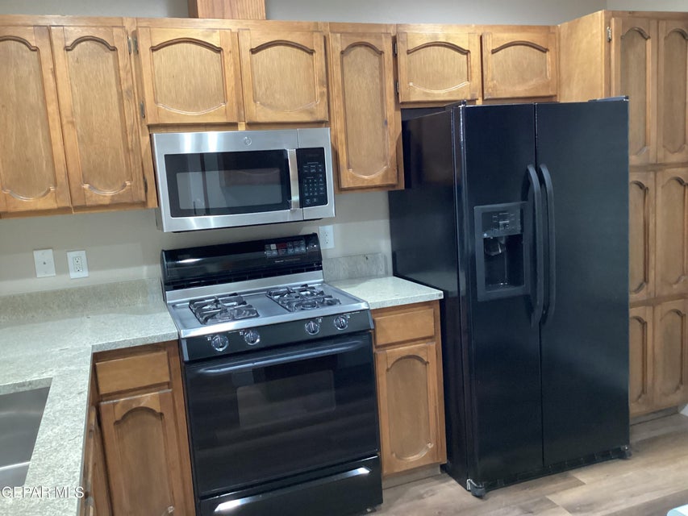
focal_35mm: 31
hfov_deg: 58.3
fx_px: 616
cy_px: 258
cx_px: 344
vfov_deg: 45.5
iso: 400
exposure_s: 1/40
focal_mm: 3.3
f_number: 2.4
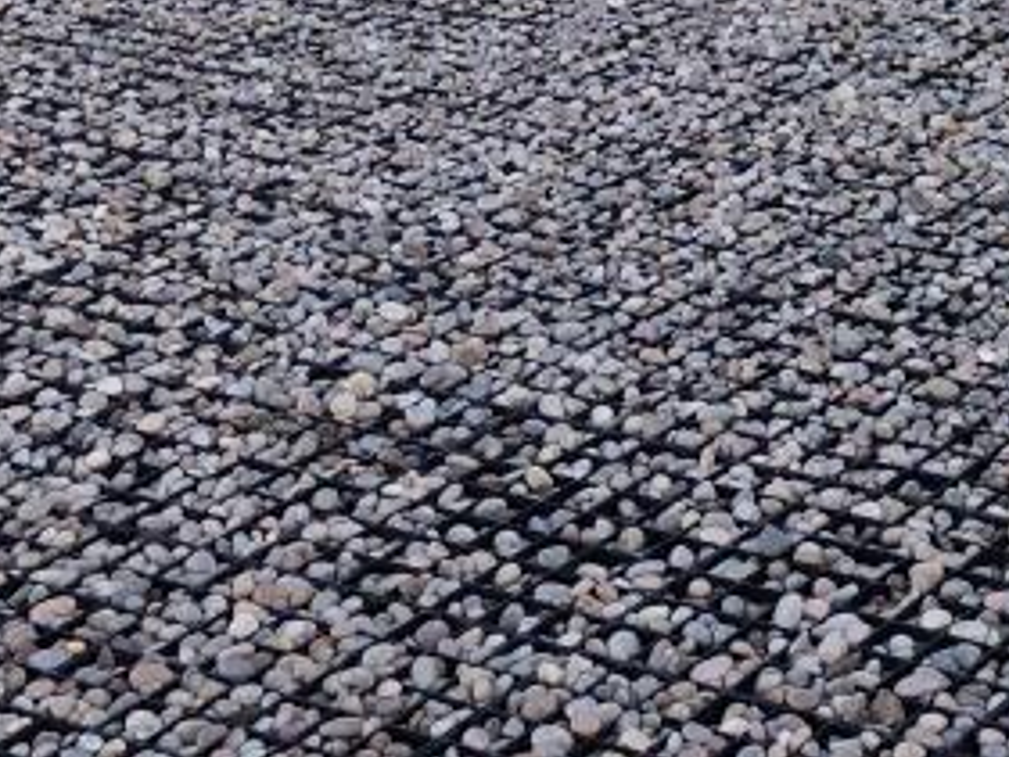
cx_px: 1232
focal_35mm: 102
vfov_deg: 13.4
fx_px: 2974
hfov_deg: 18.2
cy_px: -502
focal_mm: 4
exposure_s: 1/120
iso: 25
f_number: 1.8
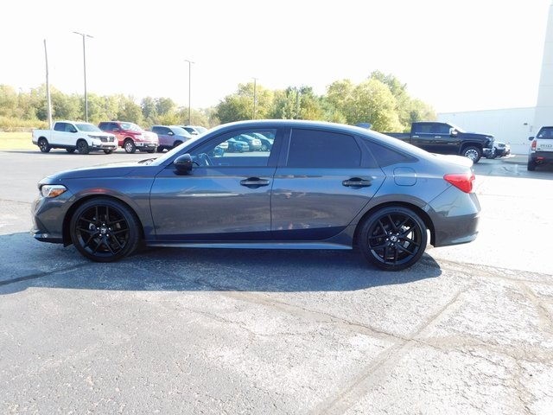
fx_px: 447
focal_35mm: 28
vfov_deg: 49.7
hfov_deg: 63.4
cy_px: 208
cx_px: 276
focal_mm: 4.9
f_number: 3.2
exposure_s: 1/320
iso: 125
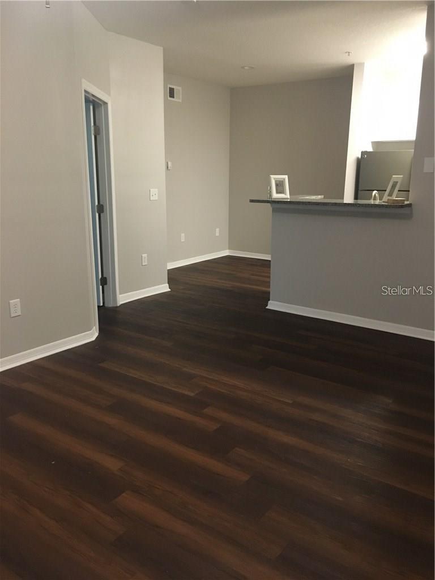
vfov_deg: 61.7
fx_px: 486
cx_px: 218
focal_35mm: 29
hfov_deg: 48.2
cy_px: 290
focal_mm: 4.15
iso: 200
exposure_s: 1/15
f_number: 2.2
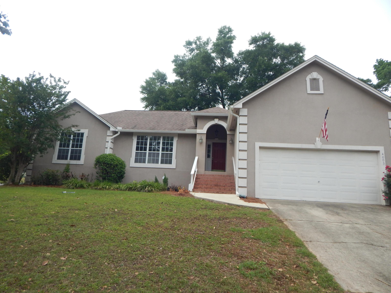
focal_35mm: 22
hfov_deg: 76.4
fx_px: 248
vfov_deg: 61.1
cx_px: 196
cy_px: 146
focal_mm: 4
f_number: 3
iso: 125
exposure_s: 1/800
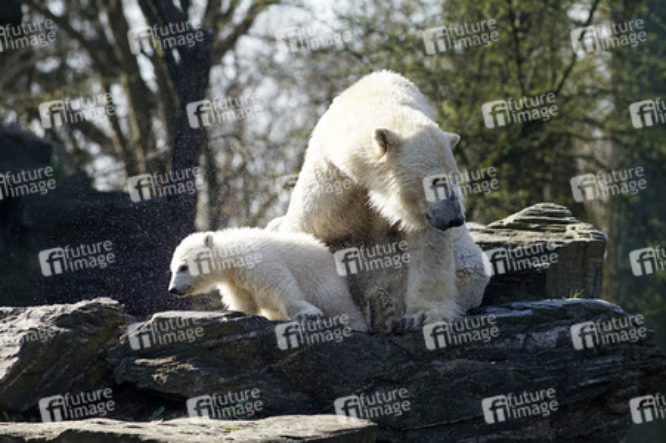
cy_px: 222
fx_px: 3697
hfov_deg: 10.3
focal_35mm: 200
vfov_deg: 6.9
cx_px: 333
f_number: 5
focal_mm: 200
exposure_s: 1/1600
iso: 640
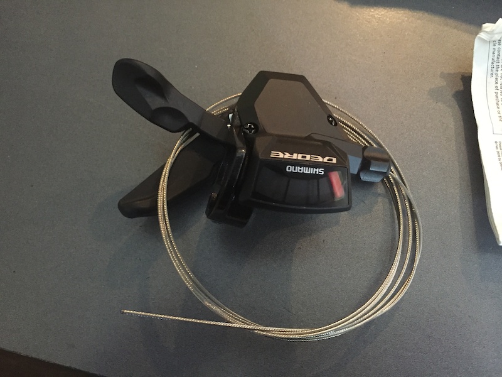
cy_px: 188
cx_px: 251
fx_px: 421
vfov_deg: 48.2
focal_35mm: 29
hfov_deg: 61.7
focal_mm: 4.15
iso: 400
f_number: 2.2
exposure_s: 1/15
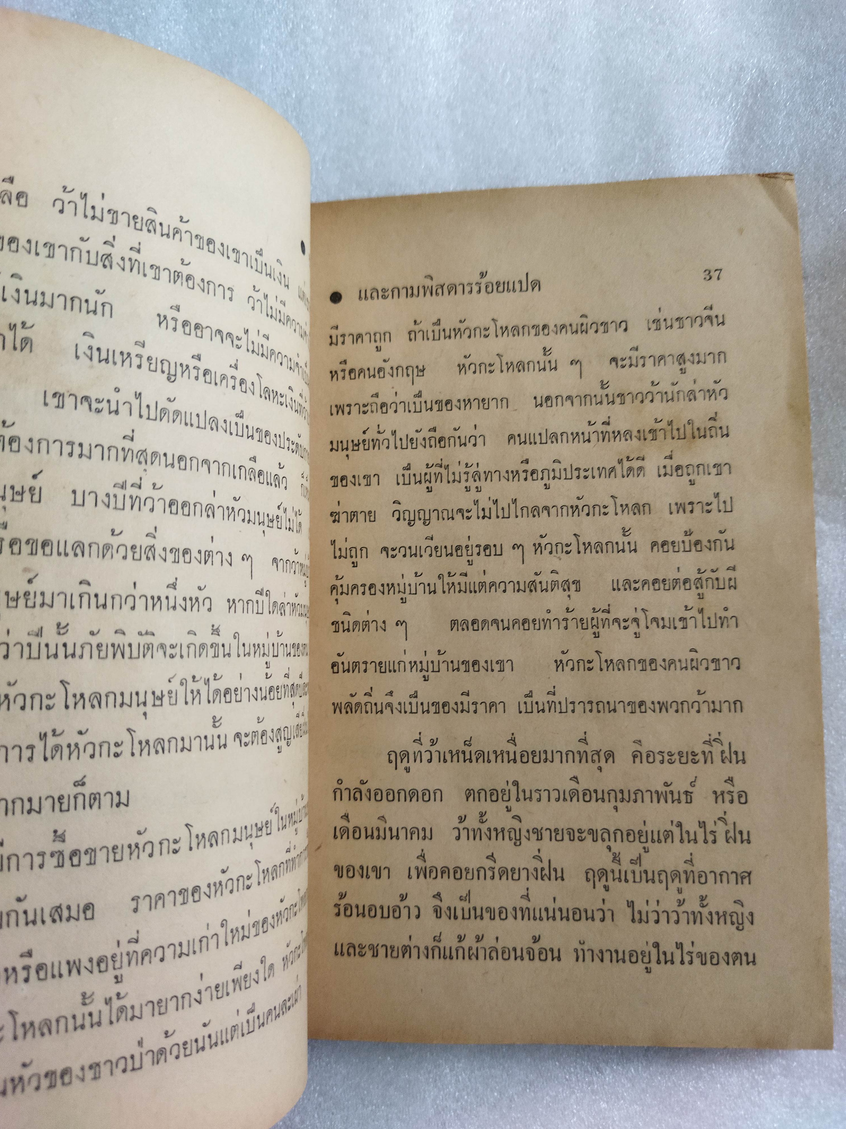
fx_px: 880
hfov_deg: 51.4
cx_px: 423
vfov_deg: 65.3
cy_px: 564
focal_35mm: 27
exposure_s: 1/60
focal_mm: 4.71
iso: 359
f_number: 1.79
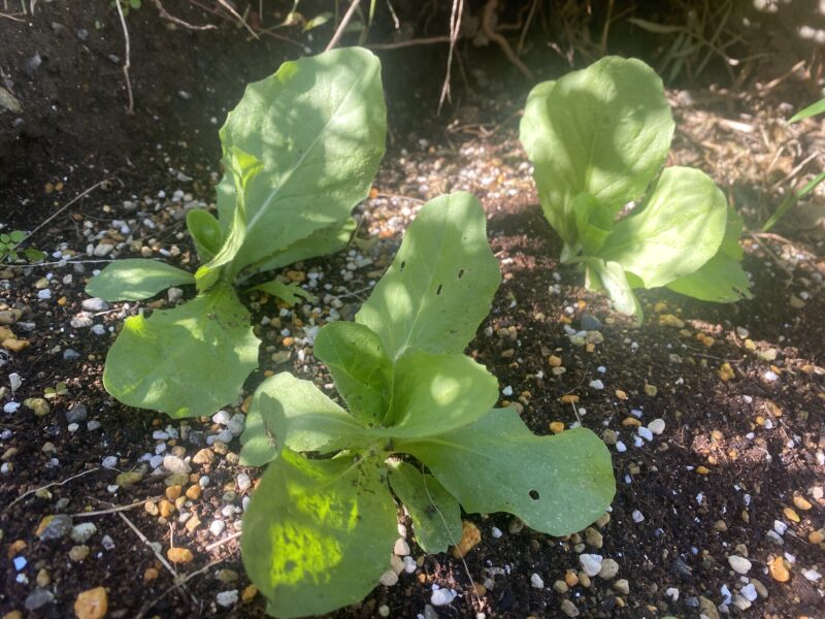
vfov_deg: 53.1
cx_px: 412
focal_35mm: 26
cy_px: 310
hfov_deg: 67.3
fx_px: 620
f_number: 1.8
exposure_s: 1/203
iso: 32
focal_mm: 4.25
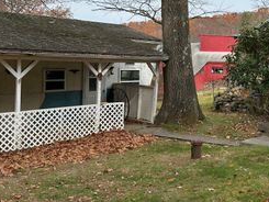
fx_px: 381
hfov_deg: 38.2
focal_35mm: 49
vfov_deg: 29.6
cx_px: 190
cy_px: 75
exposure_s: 1/2410
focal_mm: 6.86
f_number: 1.78
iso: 80
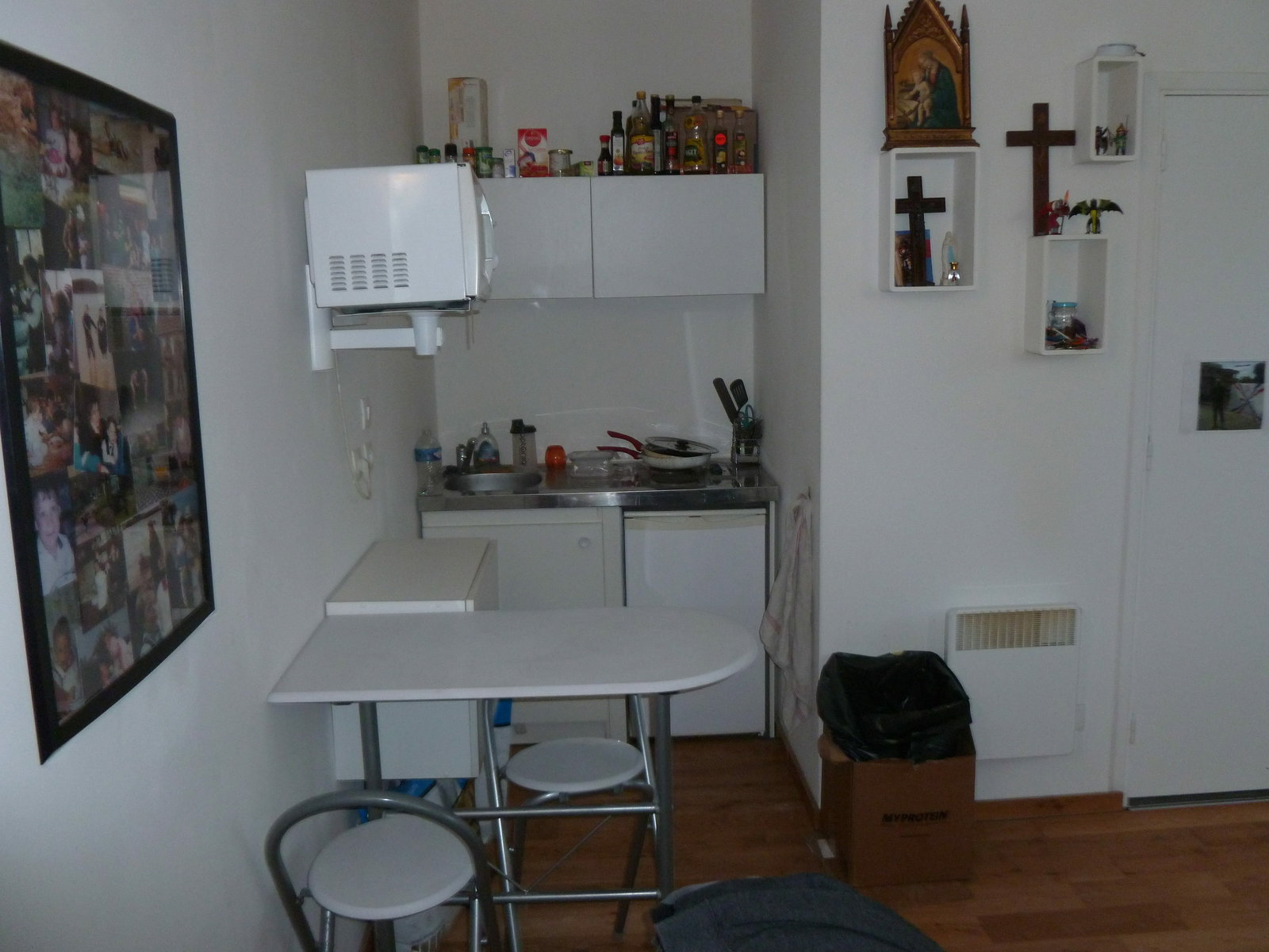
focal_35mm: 28
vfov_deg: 49.7
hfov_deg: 63.4
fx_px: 1026
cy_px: 476
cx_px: 634
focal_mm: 5
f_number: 3.3
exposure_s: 1/30
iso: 250
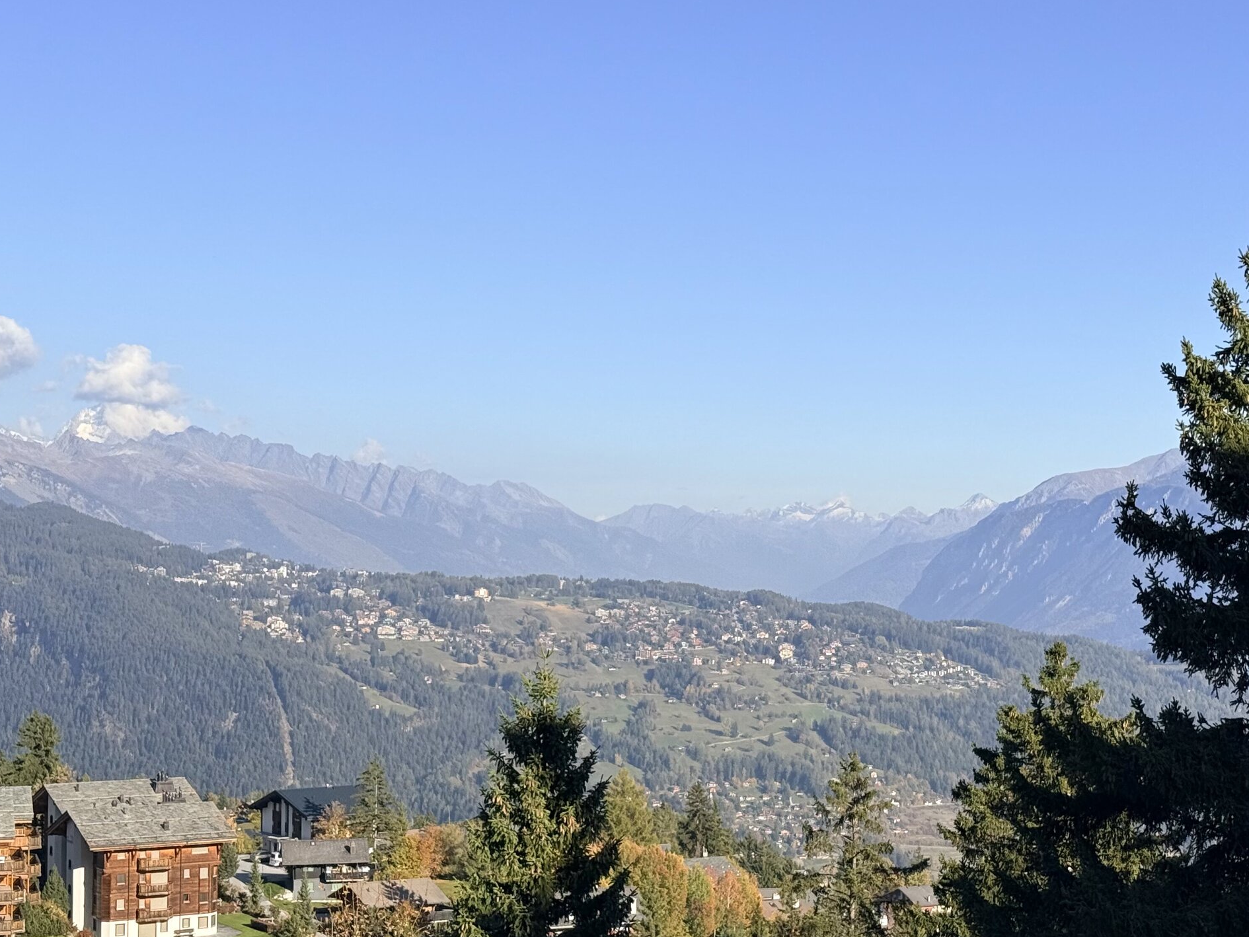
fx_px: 2346
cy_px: 552
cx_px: 815
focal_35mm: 65
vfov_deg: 22.6
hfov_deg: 29.6
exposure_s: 1/5208
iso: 64
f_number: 1.78
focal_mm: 6.76
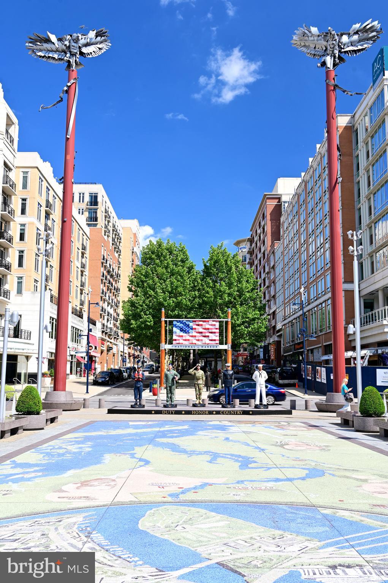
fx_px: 567
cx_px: 194
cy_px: 292
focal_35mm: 35
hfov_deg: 37.8
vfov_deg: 54.5
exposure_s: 1/80
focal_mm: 35
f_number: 9
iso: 100
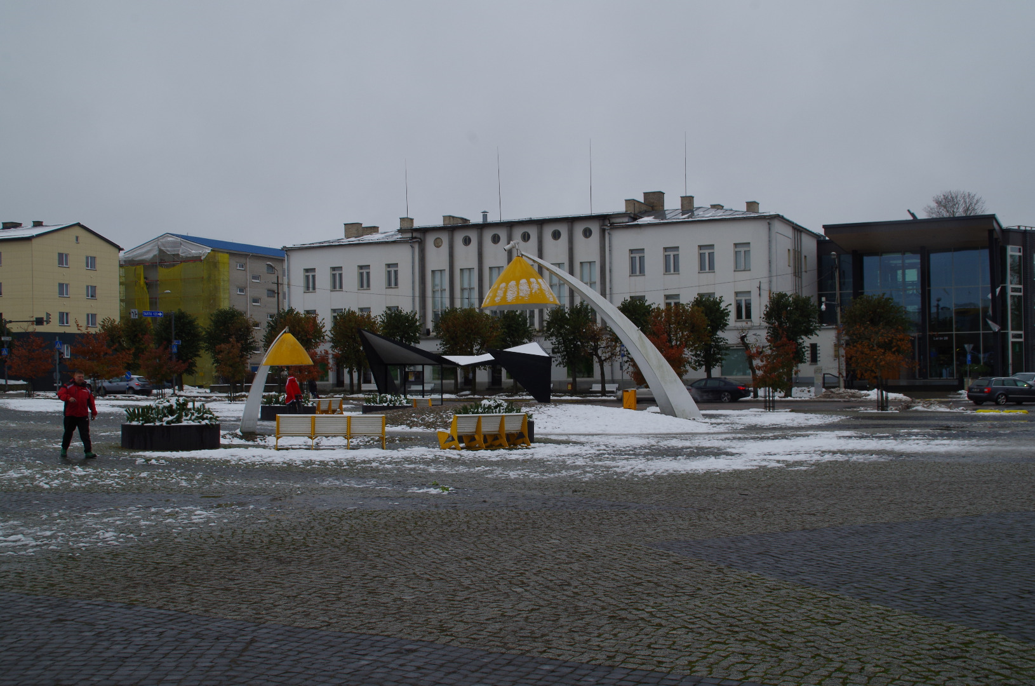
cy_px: 343
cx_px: 518
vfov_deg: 31.8
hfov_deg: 46.5
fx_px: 1205
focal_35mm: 42
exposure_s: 1/125
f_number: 11
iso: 160
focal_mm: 28
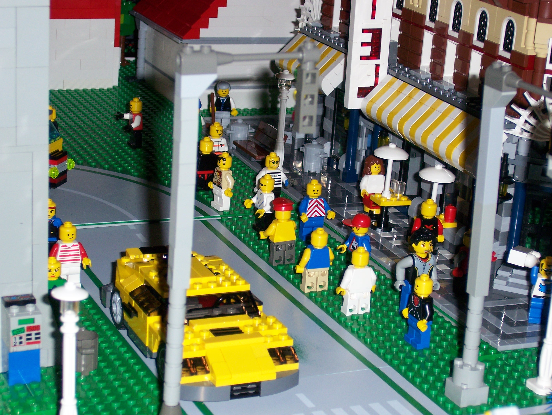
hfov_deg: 22.5
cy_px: 208
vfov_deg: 17.0
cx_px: 276
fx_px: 1388
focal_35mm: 87
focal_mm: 14.5
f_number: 4.3
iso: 125
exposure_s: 1/100
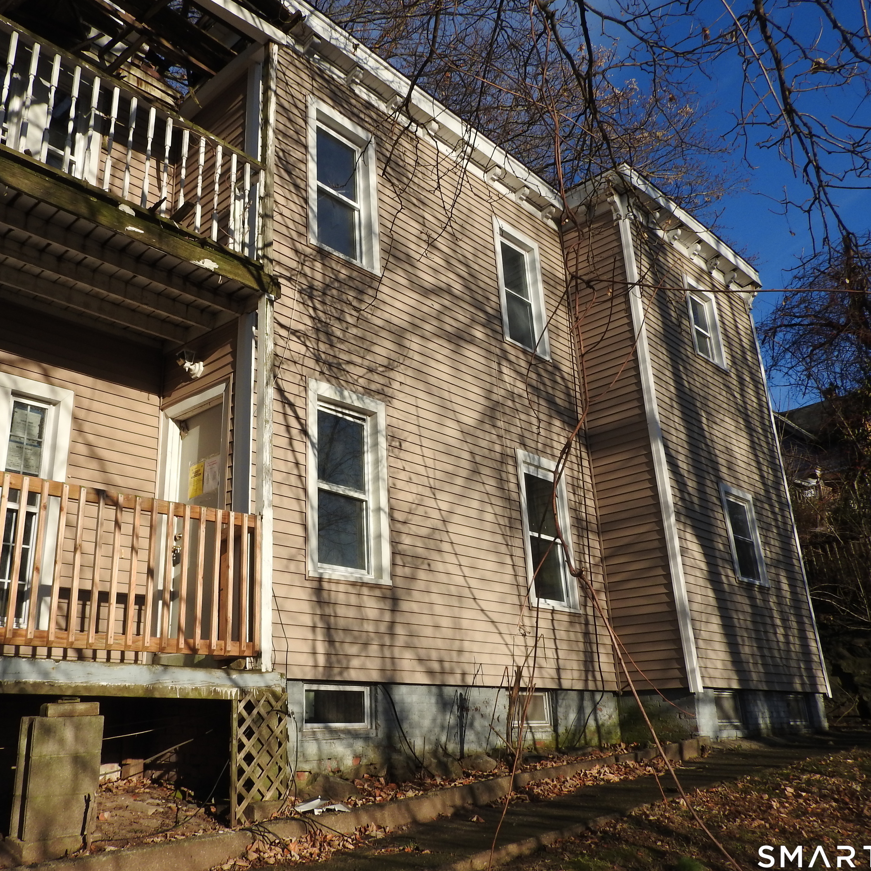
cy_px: 430
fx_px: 826
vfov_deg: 55.6
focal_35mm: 29
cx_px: 340
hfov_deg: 55.1
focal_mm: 4.3
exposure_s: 1/2000
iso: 100
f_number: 3.3
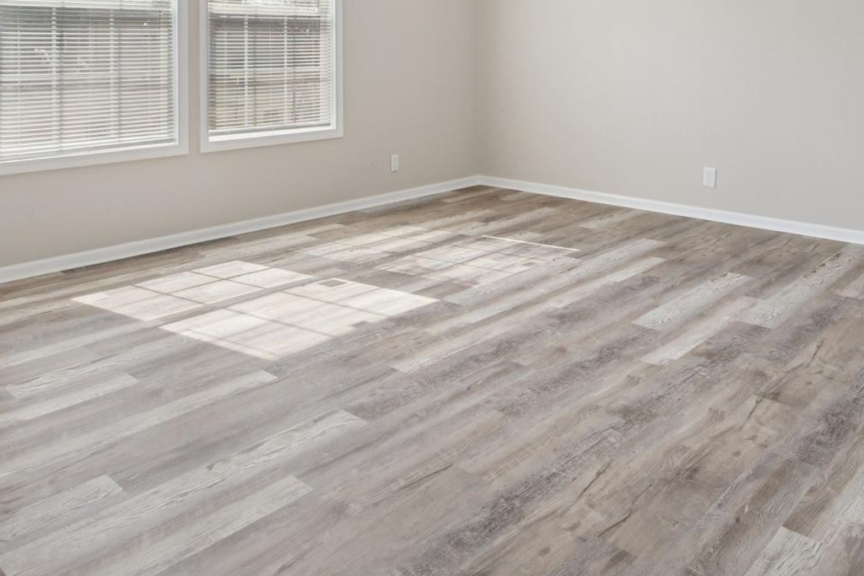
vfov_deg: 39.5
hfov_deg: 61.8
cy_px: 28
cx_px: 478
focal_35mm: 30
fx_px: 720
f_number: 8
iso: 400
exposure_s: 1/60
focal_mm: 10
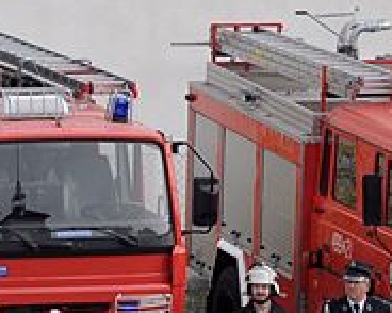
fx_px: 4974
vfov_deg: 3.6
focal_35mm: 429
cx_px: 43
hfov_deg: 4.5
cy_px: 303
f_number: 7.1
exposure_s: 1/800
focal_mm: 66
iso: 500
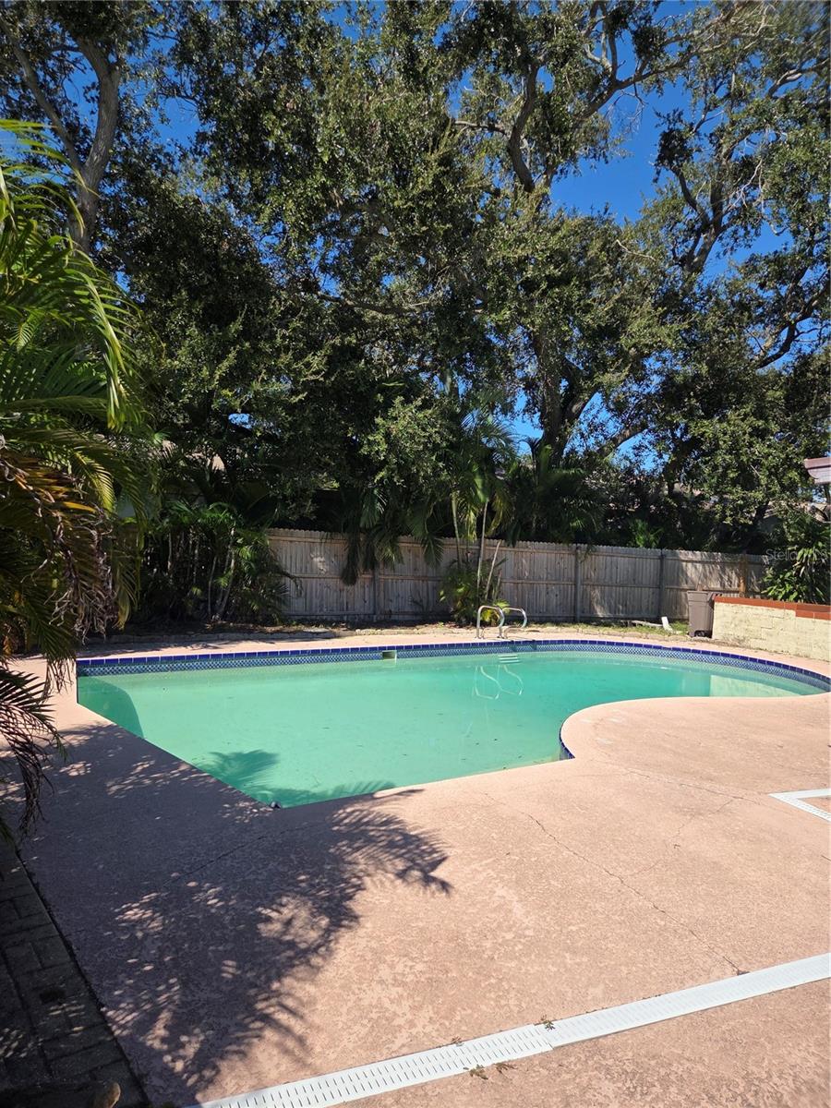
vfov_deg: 73.9
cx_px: 416
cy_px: 554
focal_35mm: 23
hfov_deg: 58.9
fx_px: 736
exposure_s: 1/5004
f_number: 1.8
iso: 80
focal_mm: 5.4
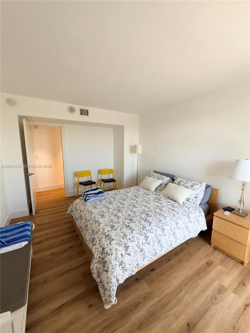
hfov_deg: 85.7
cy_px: 166
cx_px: 125
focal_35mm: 14
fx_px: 135
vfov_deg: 102.1
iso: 40
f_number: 2.2
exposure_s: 1/121
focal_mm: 2.22
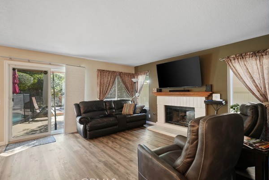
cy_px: 93
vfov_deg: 70.5
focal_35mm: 17
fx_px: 127
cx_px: 136
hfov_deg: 93.2
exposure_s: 1/15
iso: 640
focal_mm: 16
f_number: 4
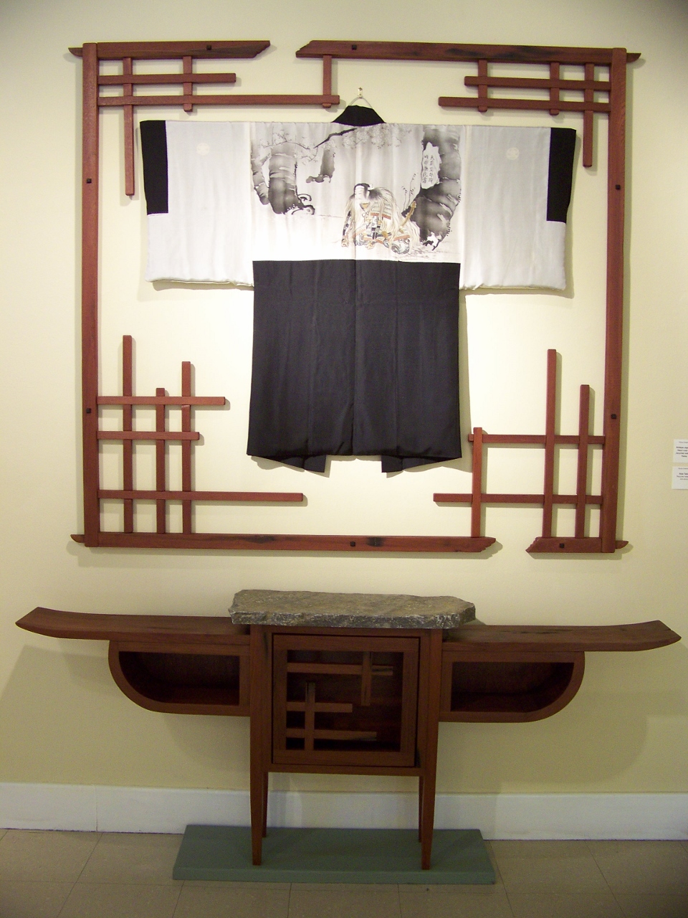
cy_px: 459
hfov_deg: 39.7
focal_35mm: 36
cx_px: 344
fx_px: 954
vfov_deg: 51.4
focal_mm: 5.85
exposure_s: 1/30
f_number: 2.8
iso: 160
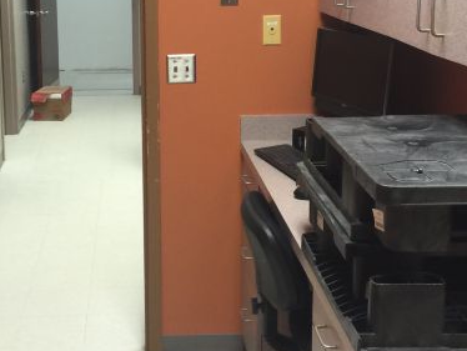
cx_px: 177
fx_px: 837
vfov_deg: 23.5
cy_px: 99
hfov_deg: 31.1
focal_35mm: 62
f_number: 2.2
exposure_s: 1/15
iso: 50
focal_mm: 4.15
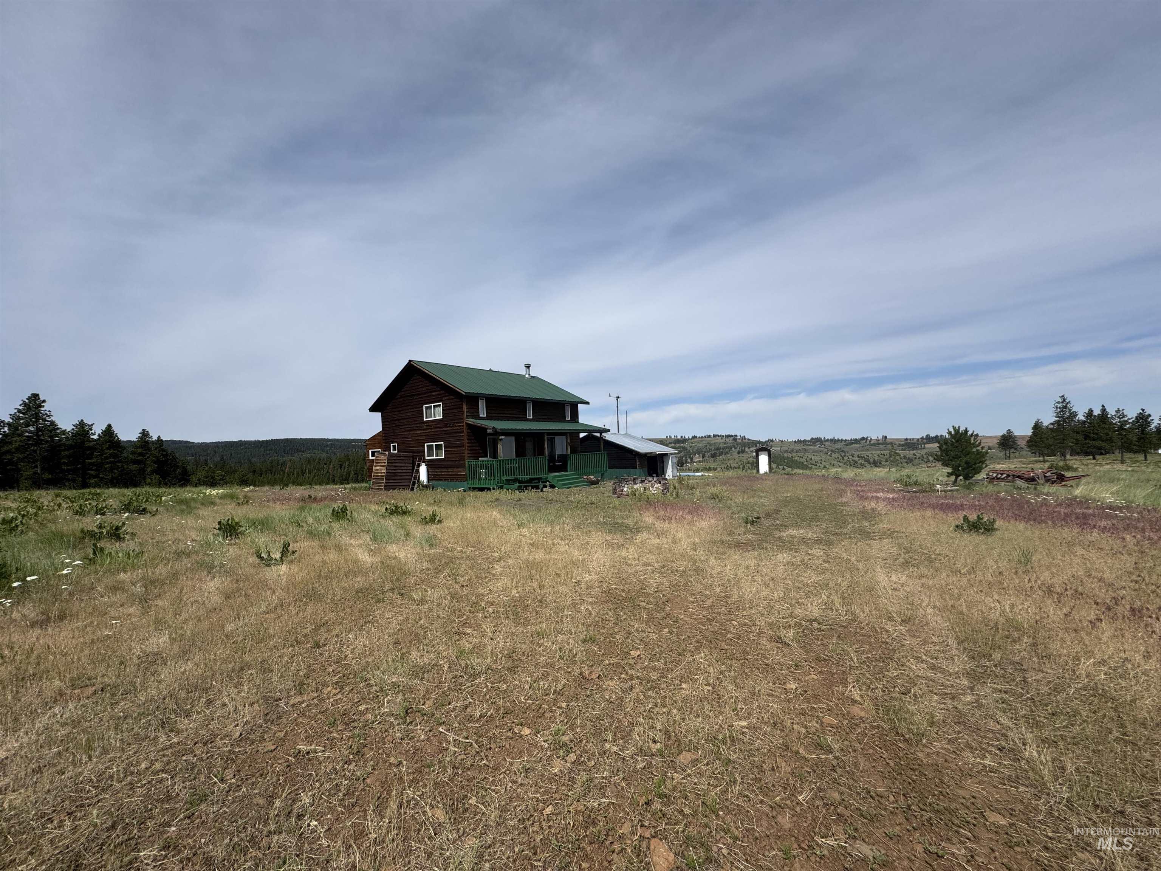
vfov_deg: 85.7
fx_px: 470
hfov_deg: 102.1
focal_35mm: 14
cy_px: 436
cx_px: 580
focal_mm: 2.22
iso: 50
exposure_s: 1/3546
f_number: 2.2
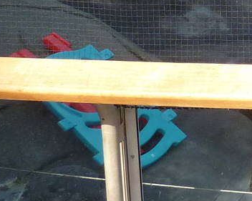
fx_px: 827
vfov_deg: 13.4
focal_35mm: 111
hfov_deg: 15.9
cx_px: 379
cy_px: -57
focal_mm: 4.1
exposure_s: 1/500
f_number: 3.3
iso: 160
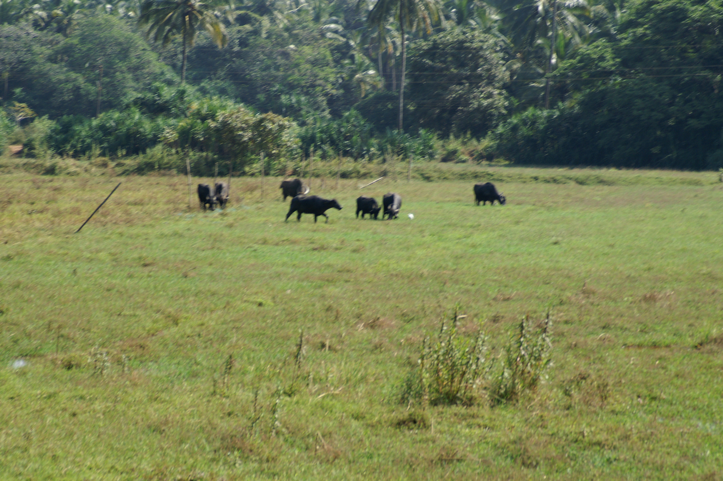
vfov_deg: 9.1
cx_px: 362
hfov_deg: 13.7
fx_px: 3010
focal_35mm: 150
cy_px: 240
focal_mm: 100
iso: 200
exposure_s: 1/640
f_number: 6.3
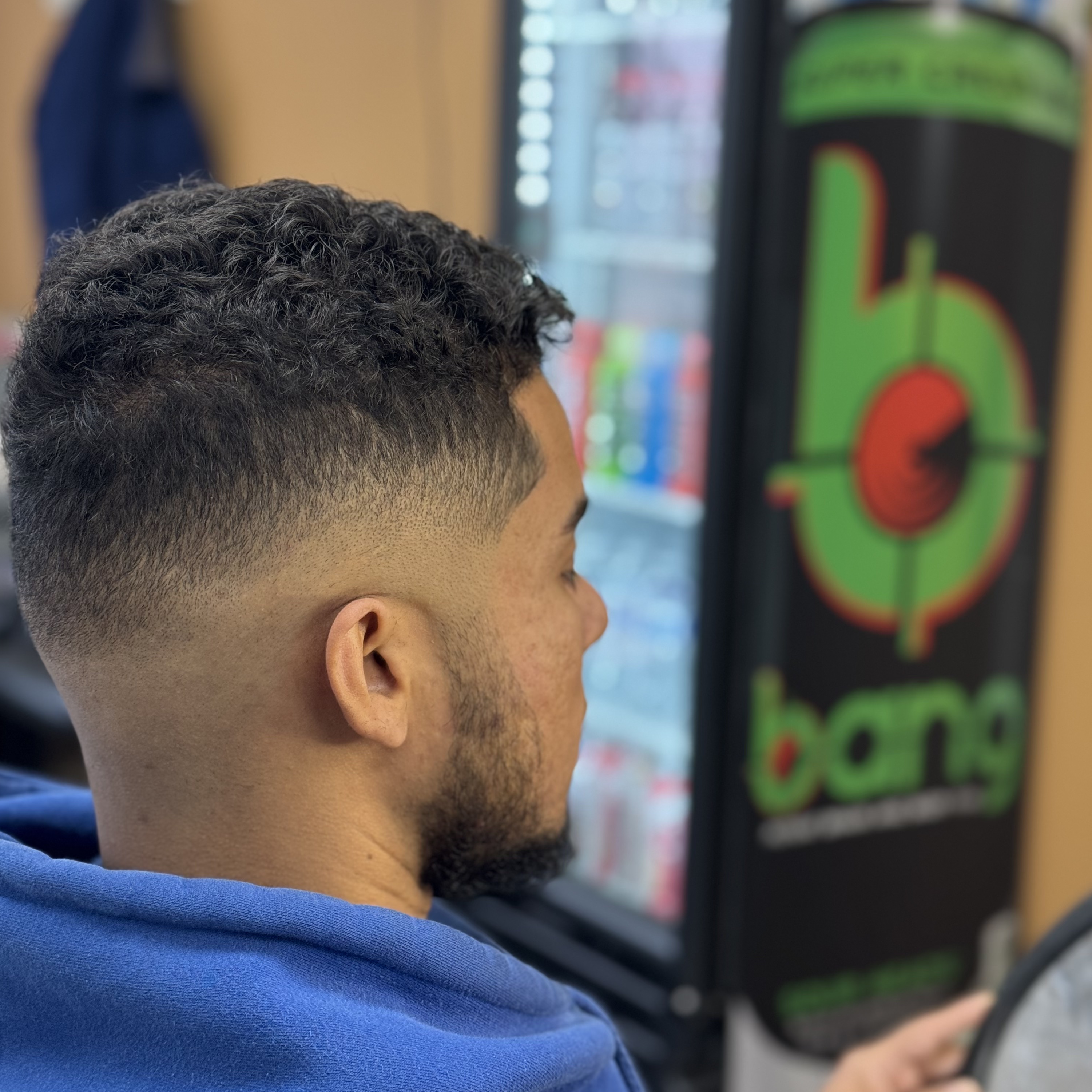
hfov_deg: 30.0
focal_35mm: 57
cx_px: 547
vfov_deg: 30.0
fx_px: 2034
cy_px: 569
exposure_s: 1/60
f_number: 1.78
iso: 125
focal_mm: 6.86
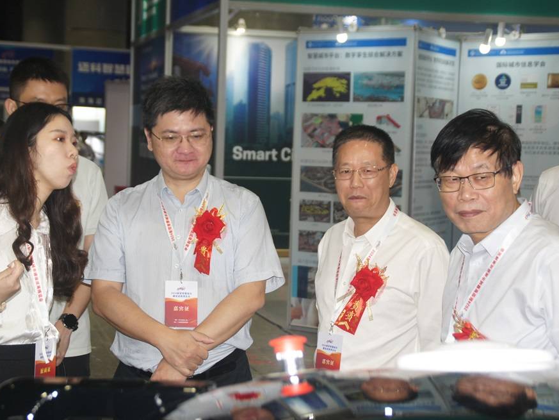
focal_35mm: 66
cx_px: 243
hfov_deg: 29.4
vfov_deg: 22.3
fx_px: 1066
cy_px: 213
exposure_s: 1/125
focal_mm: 40
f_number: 4.5
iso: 500
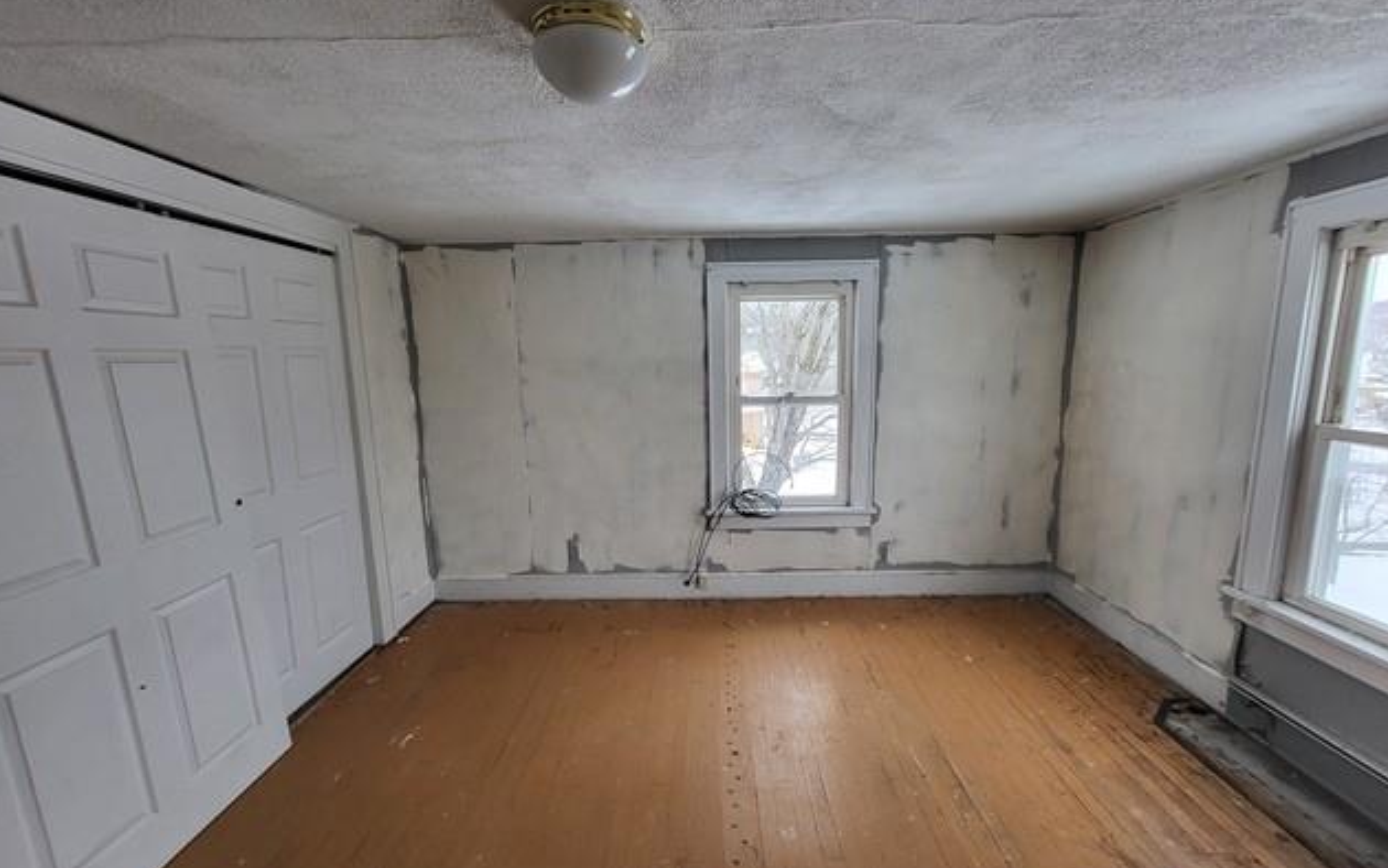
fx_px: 530
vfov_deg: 78.7
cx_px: 687
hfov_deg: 105.3
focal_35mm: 14
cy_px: 443
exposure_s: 1/60
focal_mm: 1.74
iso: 160
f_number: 2.2
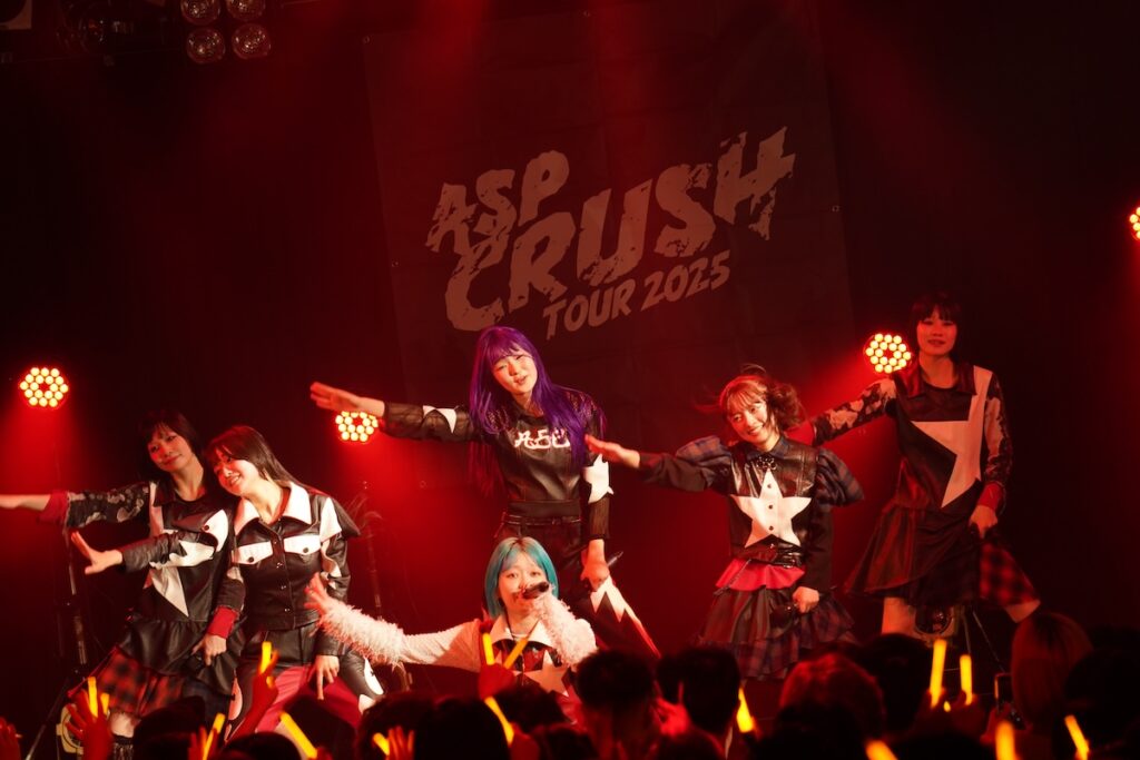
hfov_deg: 13.0
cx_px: 570
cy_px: 380
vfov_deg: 8.7
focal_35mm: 158
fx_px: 5004
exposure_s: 1/160
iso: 2000
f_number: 5.6
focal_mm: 158
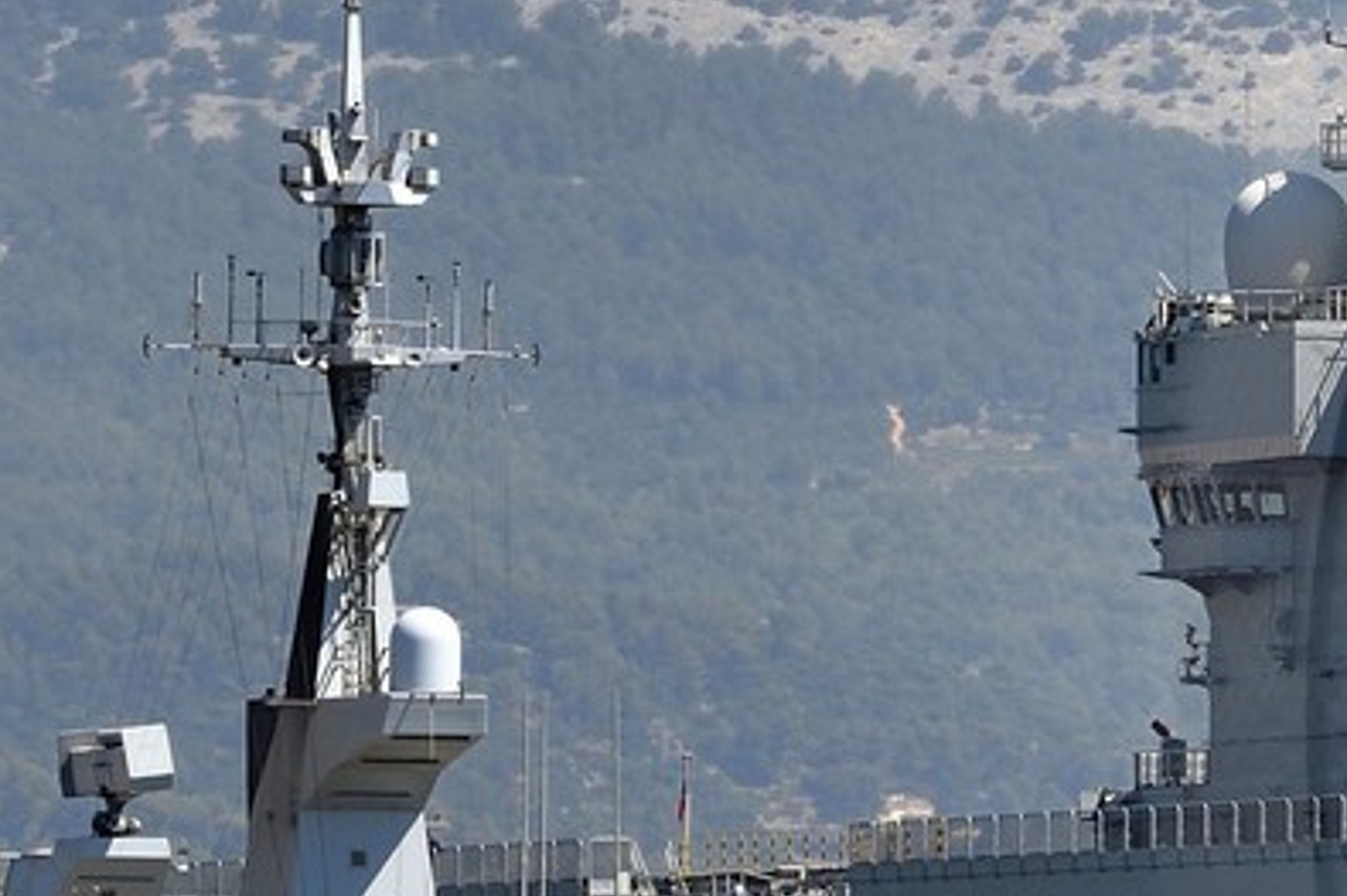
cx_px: 2561
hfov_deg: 3.0
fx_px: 25731
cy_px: 722
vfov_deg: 2.0
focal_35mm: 688
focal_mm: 170
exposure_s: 1/500
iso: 200
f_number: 9
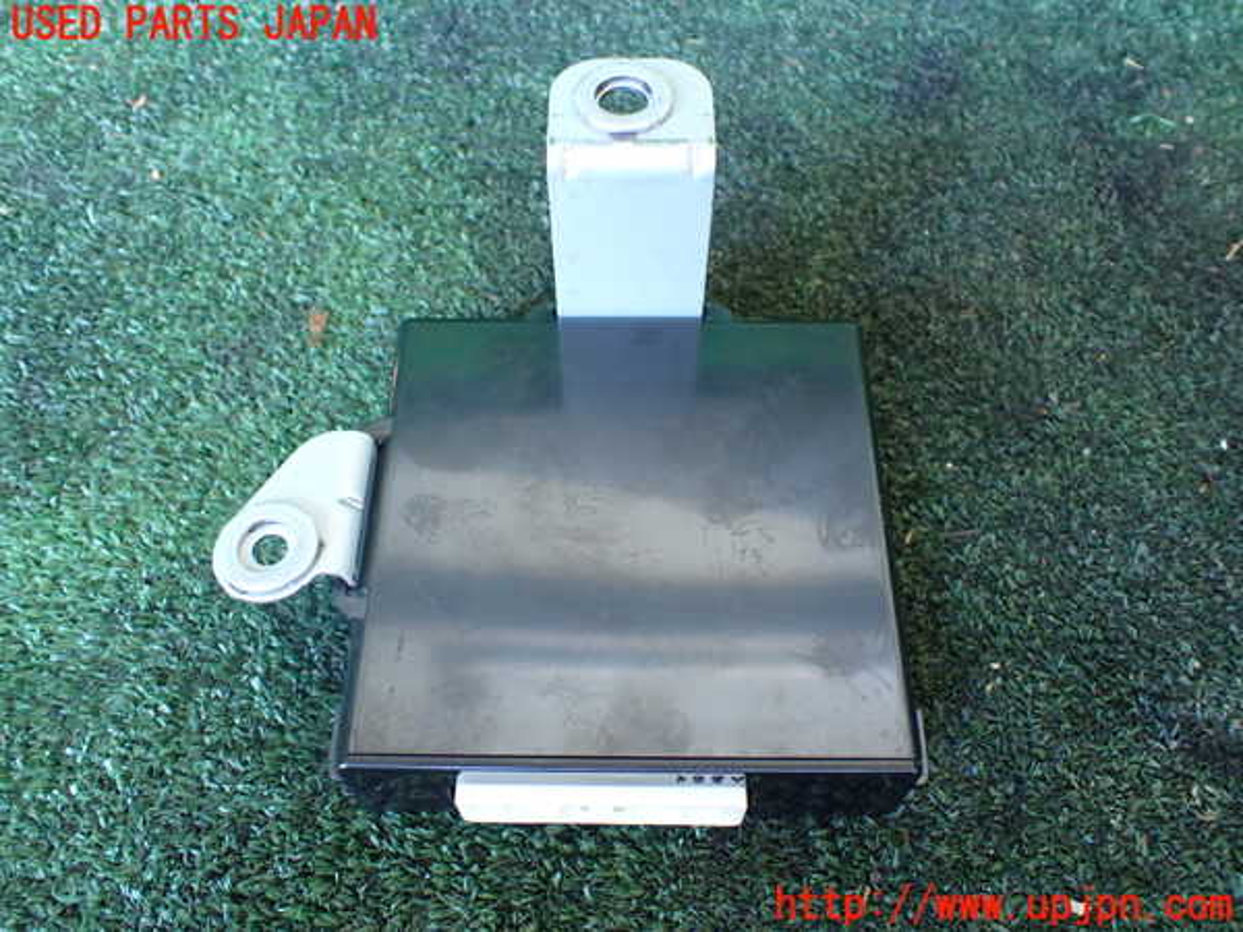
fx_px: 1077
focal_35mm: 30
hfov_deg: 60.0
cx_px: 622
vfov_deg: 46.8
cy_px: 466
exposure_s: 1/40
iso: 800
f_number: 2.3
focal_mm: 5.4
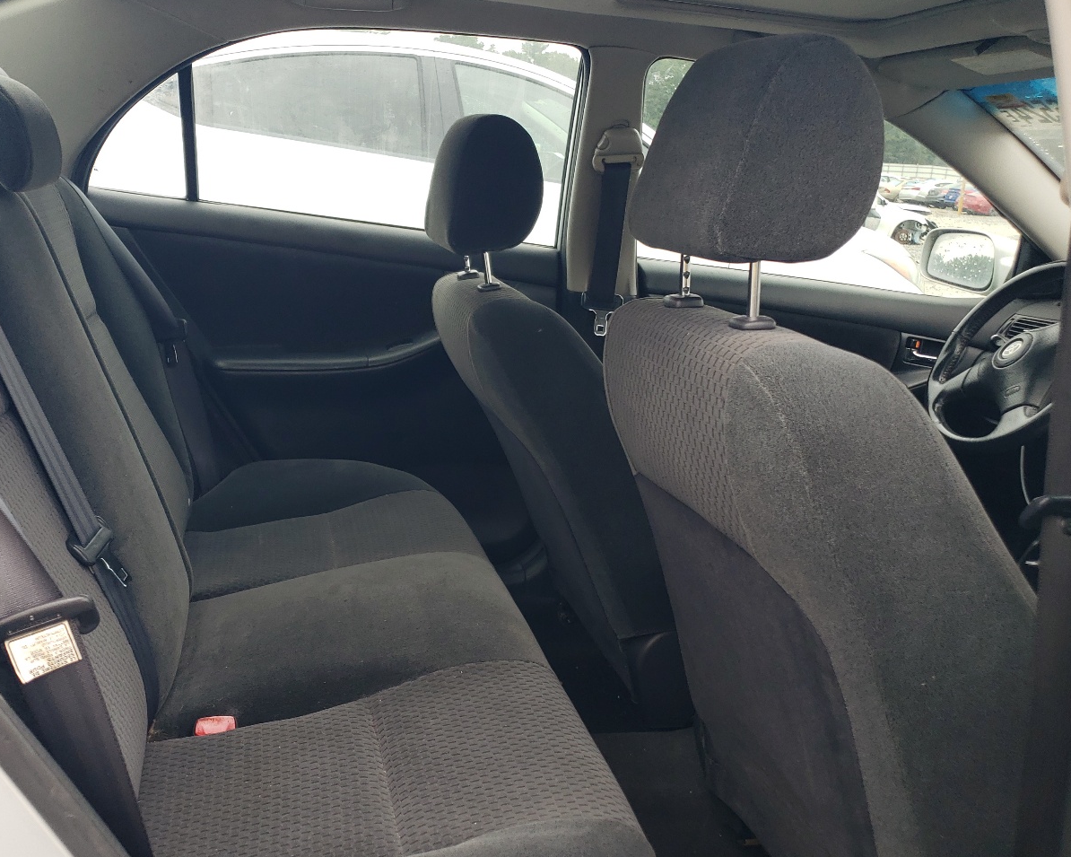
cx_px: 440
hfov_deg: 52.6
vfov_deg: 43.4
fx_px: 1078
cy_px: 434
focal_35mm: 34
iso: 50
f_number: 1.5
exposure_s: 1/189
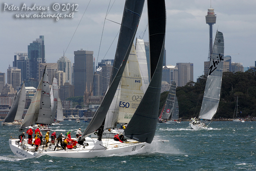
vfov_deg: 4.6
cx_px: 128
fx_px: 2133
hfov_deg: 6.9
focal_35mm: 300
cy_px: 86
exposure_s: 1/1000
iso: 400
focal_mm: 200
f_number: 7.1
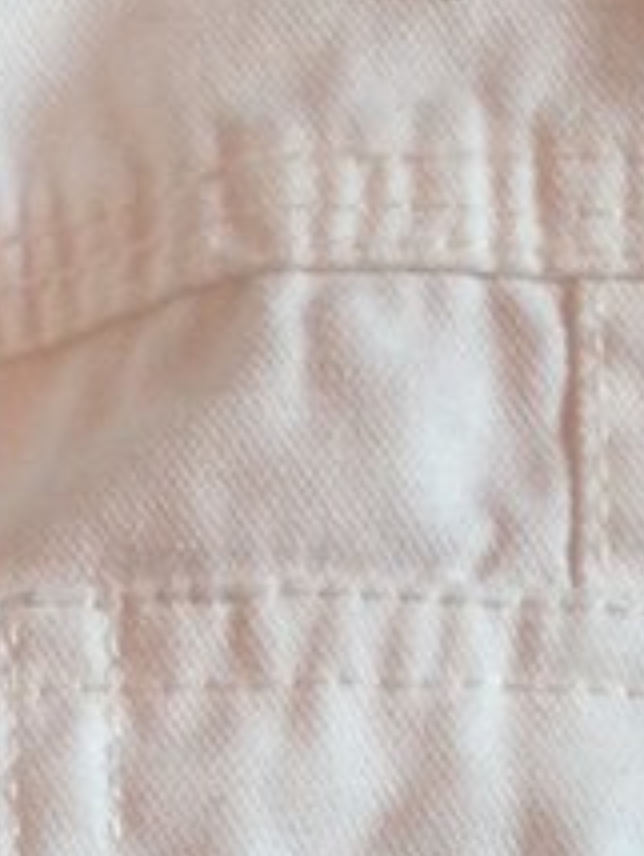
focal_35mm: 218
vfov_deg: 8.9
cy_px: 1238
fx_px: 5397
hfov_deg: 6.8
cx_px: 24
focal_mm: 4.28
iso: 50
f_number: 2.4
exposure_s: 1/20
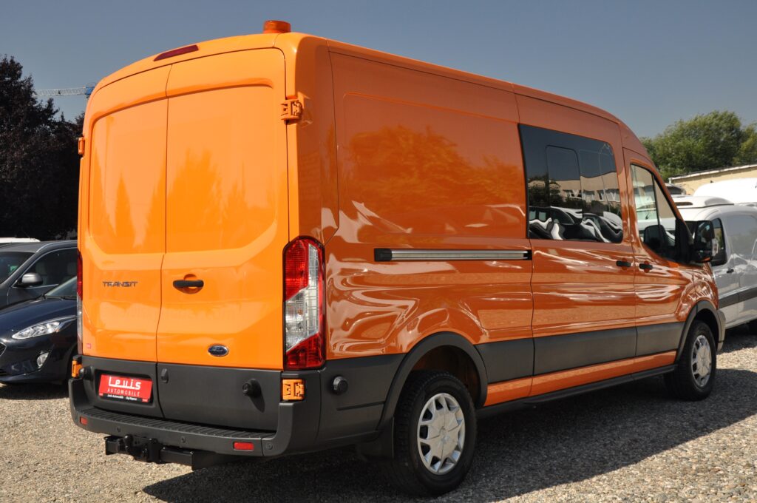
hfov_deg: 43.7
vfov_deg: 29.8
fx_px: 945
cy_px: 252
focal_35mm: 45
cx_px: 378
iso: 500
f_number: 10
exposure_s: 1/400
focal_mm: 30
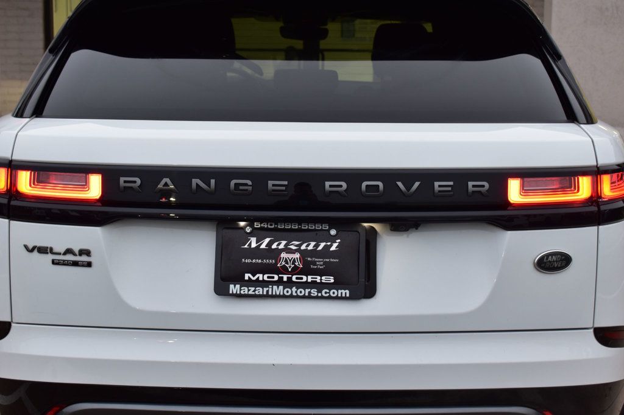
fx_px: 988
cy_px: 208
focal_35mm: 57
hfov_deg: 35.1
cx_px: 312
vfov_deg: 23.8
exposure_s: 1/40
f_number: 7.1
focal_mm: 38
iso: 400
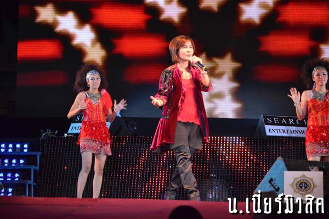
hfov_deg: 13.0
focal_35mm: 158
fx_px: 1439
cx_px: 164
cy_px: 110
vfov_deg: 8.7
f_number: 5.6
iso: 3200
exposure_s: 1/160
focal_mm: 105
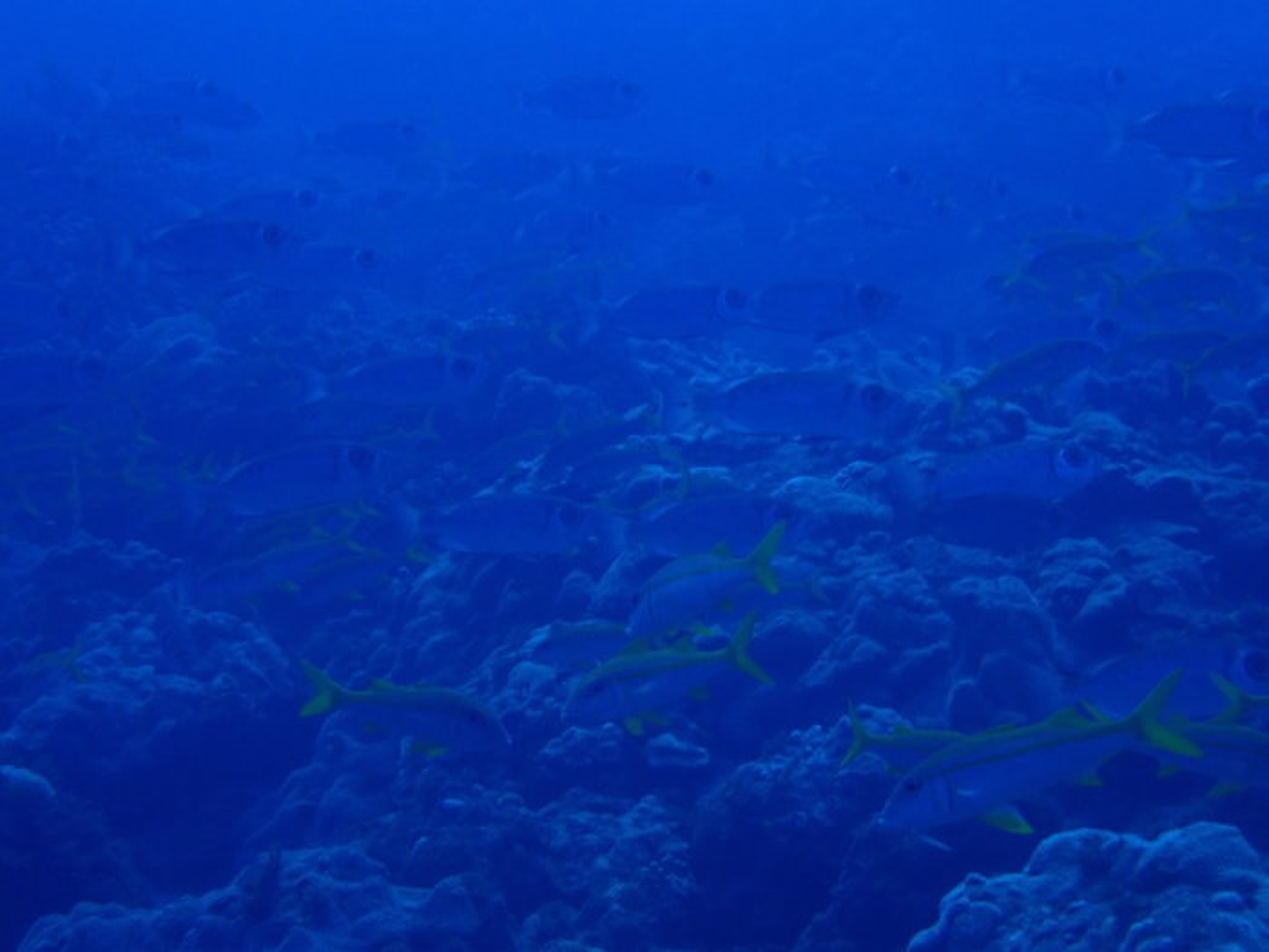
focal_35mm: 82
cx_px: 634
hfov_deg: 23.8
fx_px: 3006
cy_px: 476
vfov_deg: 18.0
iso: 320
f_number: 5.6
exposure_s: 1/160
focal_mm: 14.62
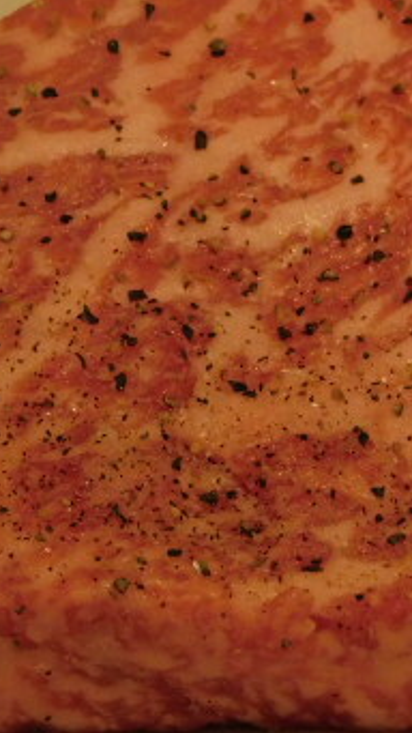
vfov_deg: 5.7
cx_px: 343
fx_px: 7297
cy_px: 286
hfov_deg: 3.2
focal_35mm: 376
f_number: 5.4
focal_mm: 32.7
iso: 720
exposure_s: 1/30
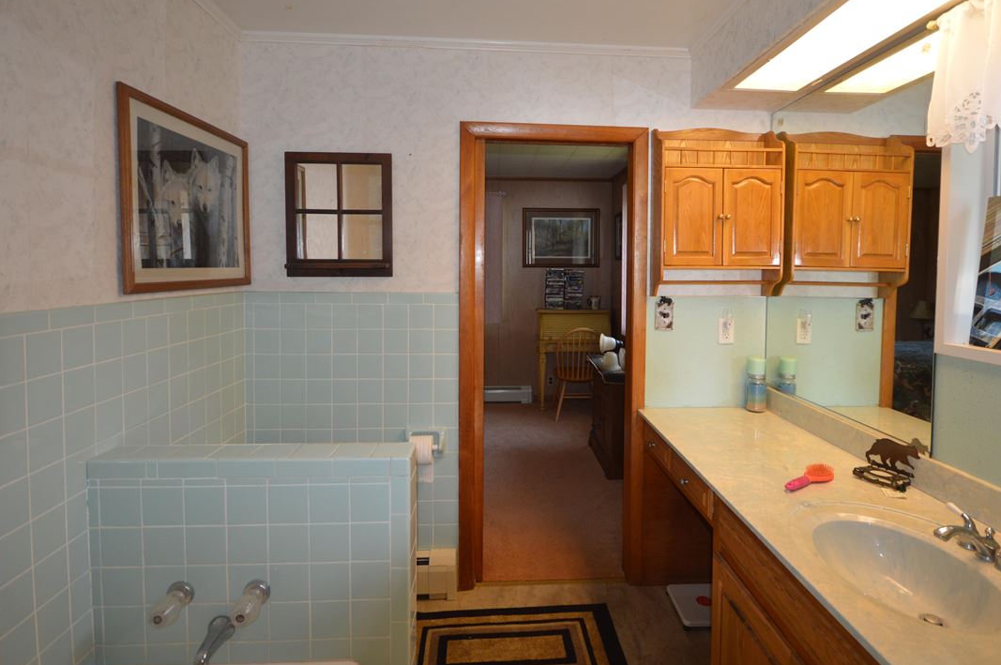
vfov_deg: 67.0
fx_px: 500
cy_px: 289
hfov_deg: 90.0
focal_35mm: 18
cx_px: 526
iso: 400
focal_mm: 10
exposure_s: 1/80
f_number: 4
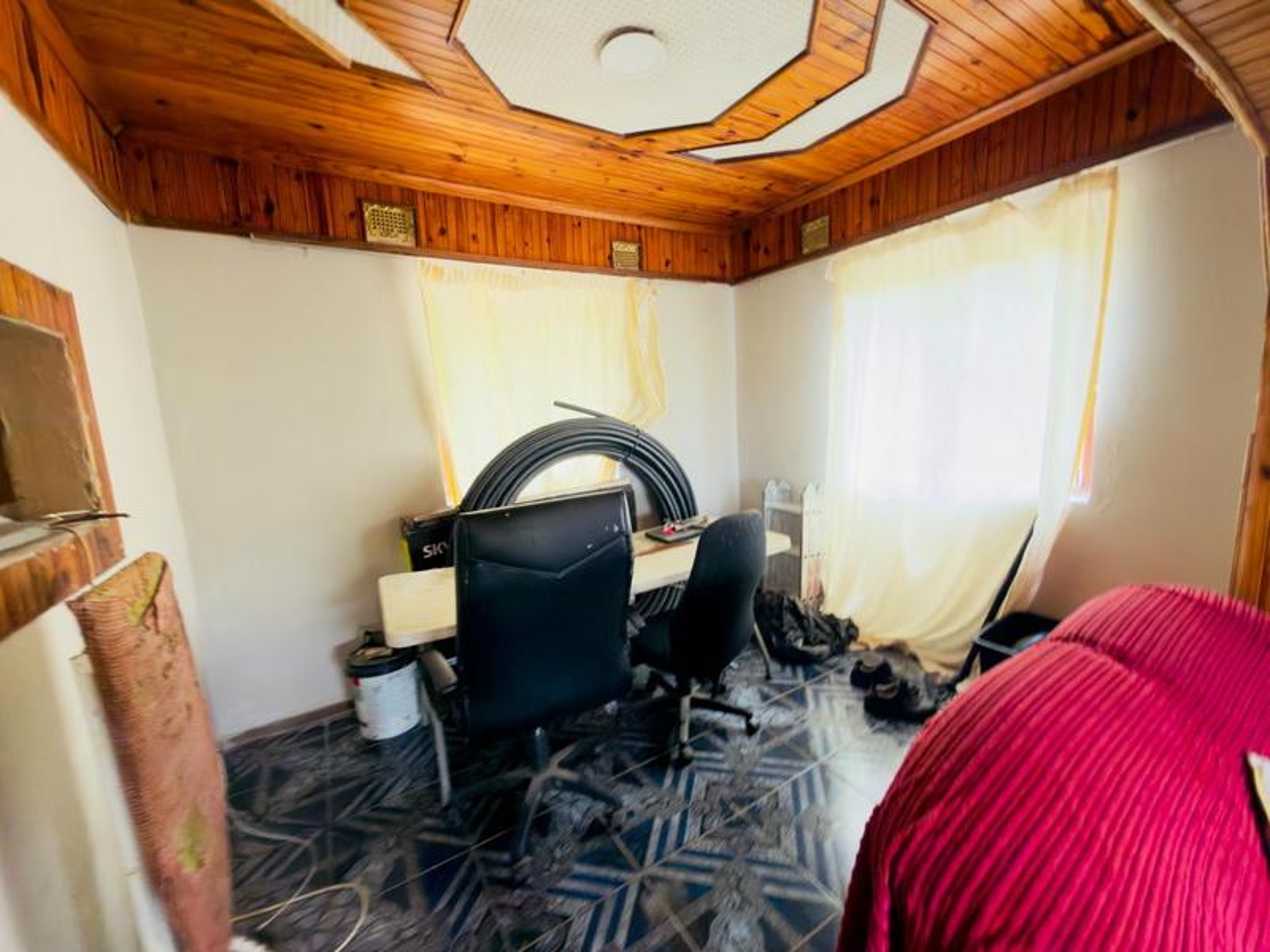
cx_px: 635
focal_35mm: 14
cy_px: 476
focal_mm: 2.2
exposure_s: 1/30
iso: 200
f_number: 2.2
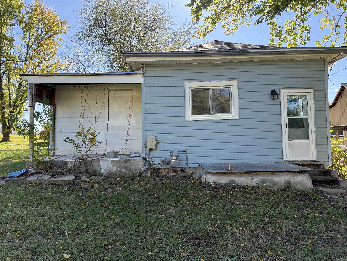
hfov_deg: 71.6
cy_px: 130
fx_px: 241
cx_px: 174
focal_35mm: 24
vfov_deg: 56.8
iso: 100
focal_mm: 6.76
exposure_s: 1/1122
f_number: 1.78
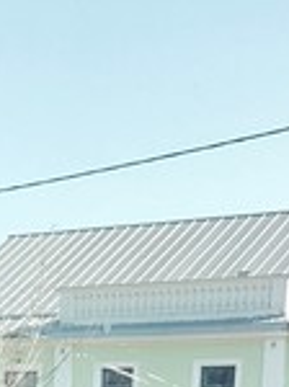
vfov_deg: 10.6
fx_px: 1719
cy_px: 983
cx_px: -13
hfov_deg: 9.5
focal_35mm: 154
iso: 50
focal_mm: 4.6
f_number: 1.8
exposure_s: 1/50
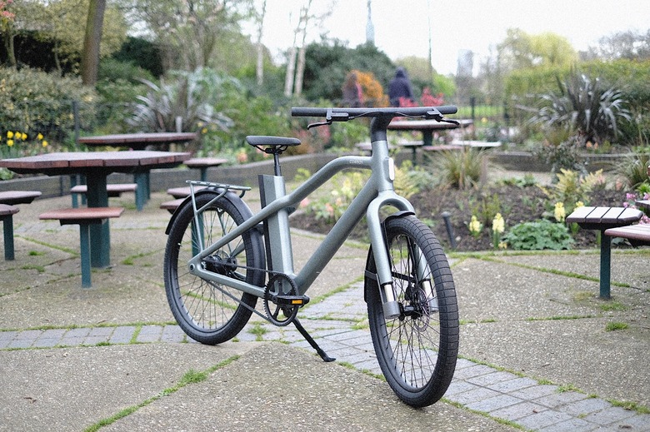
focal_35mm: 53
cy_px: 216
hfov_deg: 37.5
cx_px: 325
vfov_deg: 25.5
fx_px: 956
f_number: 1.4
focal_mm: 35
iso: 200
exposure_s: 1/500
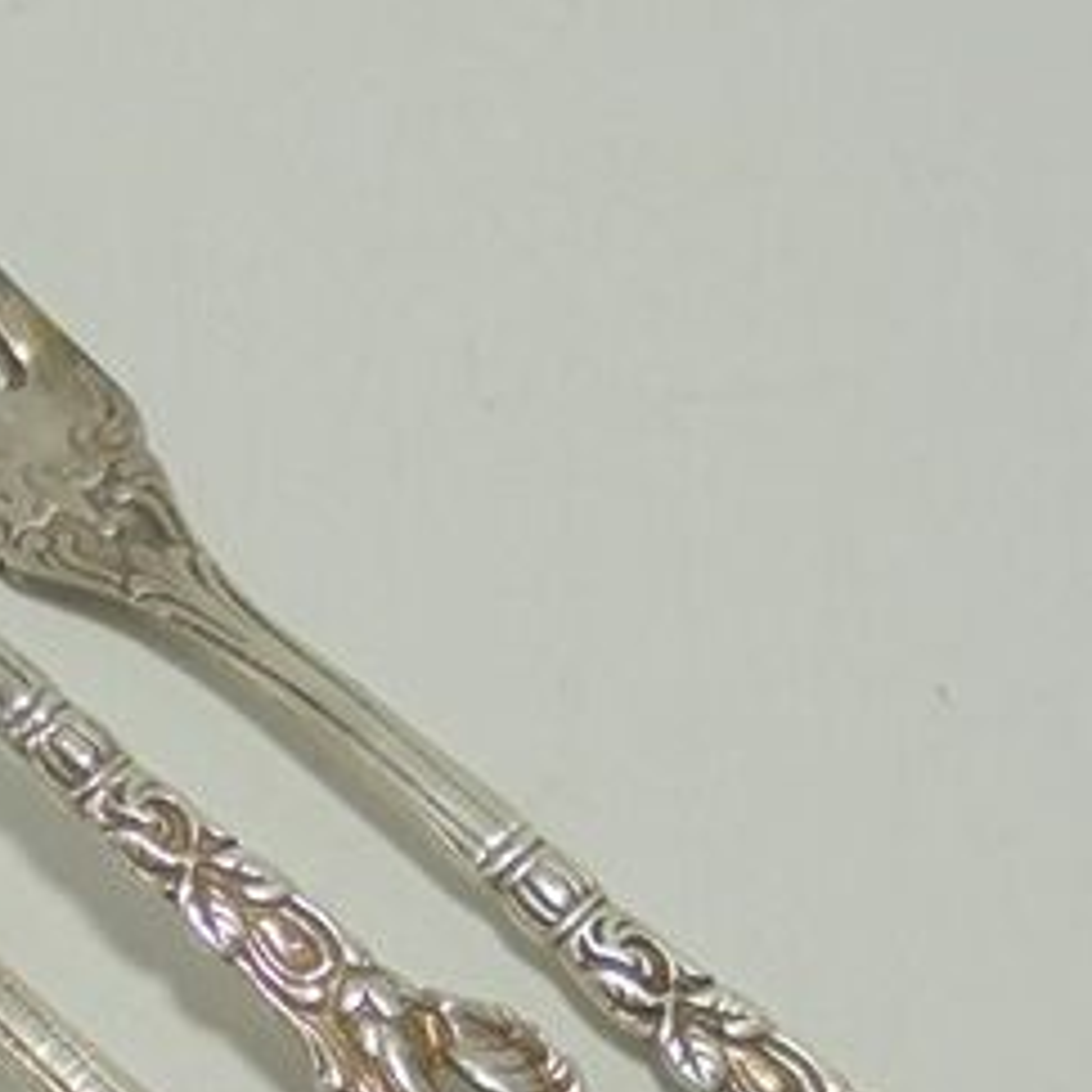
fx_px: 3034
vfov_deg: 19.6
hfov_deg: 20.0
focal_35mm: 85
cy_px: 1191
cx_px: 106
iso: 100
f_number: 3.5
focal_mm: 4.6
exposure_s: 1/125
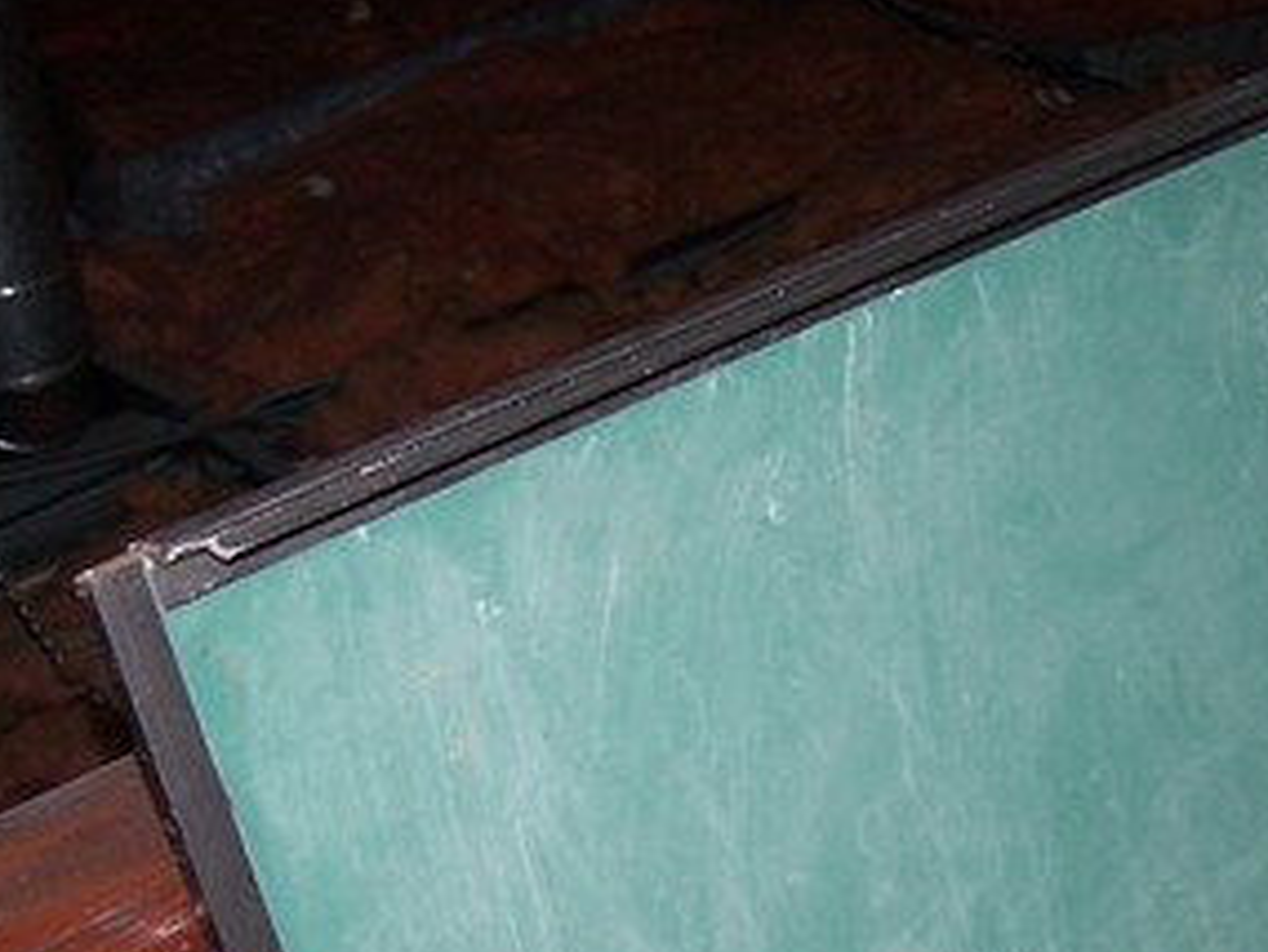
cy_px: 738
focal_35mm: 80
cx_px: 1023
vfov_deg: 18.3
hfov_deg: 24.0
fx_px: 2932
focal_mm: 6.3
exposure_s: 1/60
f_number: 2.8
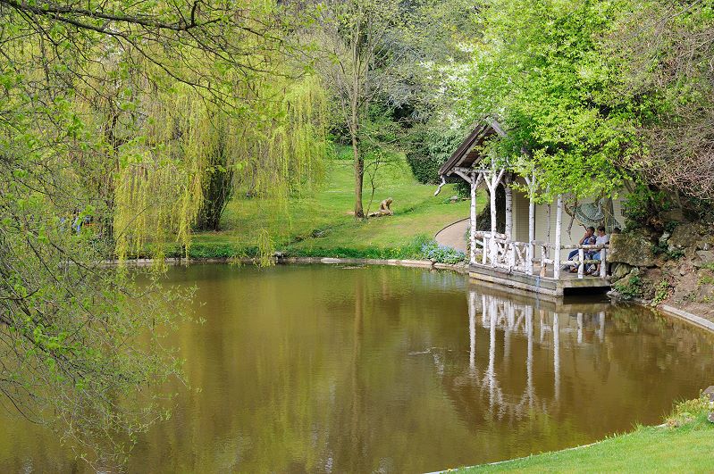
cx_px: 357
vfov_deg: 25.7
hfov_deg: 37.9
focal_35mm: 52
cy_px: 237
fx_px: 1040
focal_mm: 35
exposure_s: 1/160
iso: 200
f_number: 8
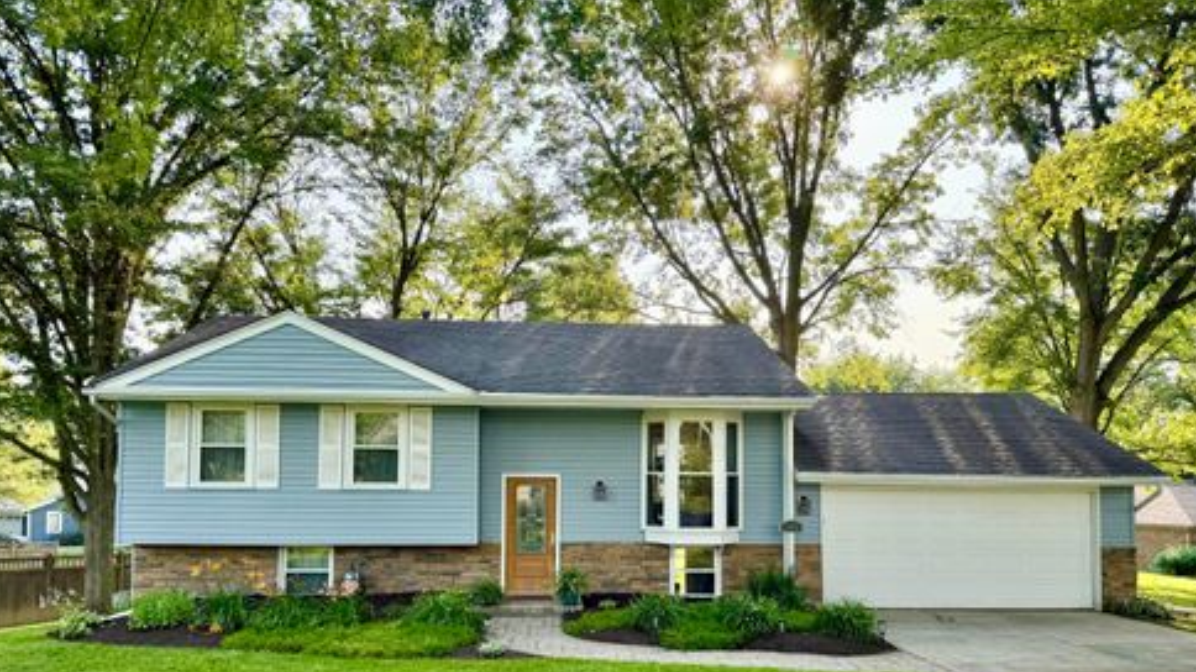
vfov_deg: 42.3
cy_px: 443
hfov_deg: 69.9
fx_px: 856
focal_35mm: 27
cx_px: 605
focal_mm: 6.76
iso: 100
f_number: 1.78
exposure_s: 1/1361
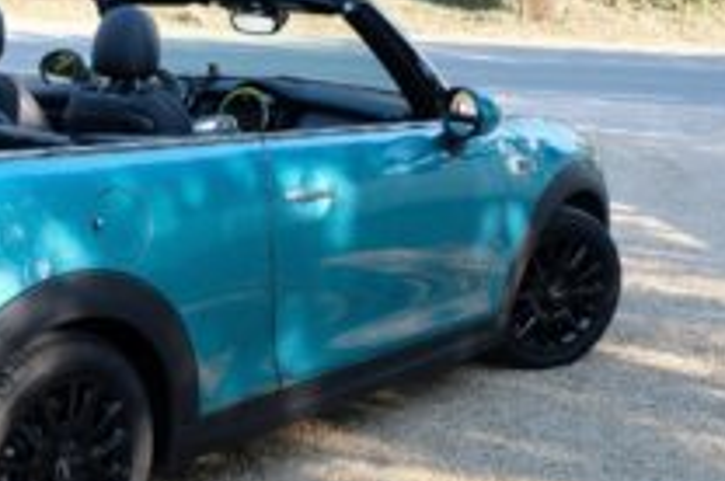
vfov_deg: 25.9
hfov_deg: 36.3
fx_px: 1046
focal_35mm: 52
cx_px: 101
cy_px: 223
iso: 500
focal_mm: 16
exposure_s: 1/60
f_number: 9
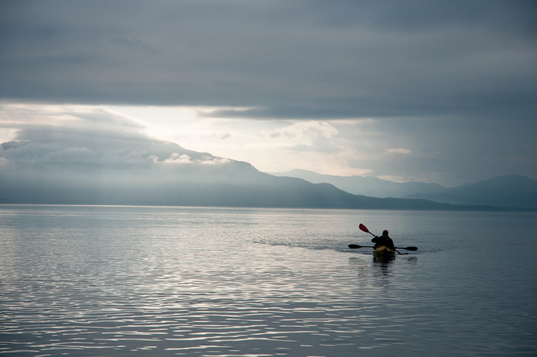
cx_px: 268
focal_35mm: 105
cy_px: 178
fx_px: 1564
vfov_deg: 13.0
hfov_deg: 19.5
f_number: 5
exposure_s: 1/1600
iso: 200
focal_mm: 70
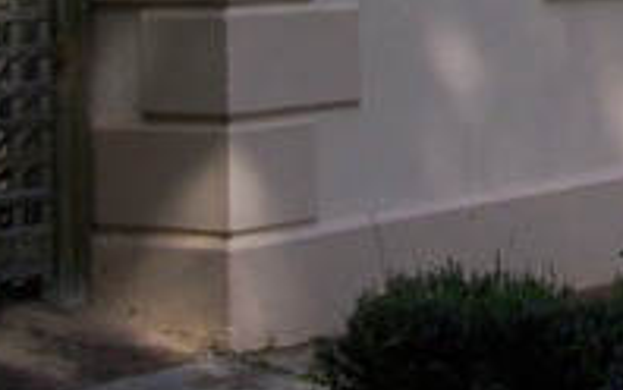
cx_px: 912
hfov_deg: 15.0
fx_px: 2208
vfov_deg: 9.7
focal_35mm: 130
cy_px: -280
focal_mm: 6.3
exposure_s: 1/350
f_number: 5.6
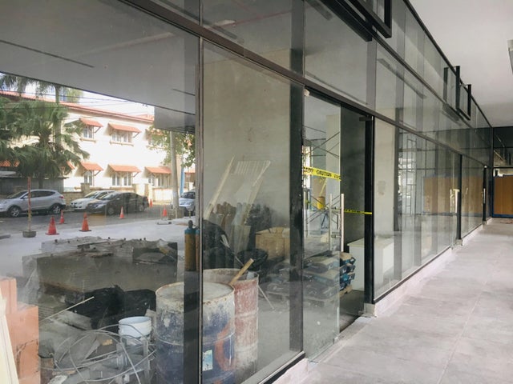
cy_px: 192
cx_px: 256
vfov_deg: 48.2
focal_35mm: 29
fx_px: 430
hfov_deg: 61.7
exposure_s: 1/30
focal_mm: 4.15
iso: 40
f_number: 2.2
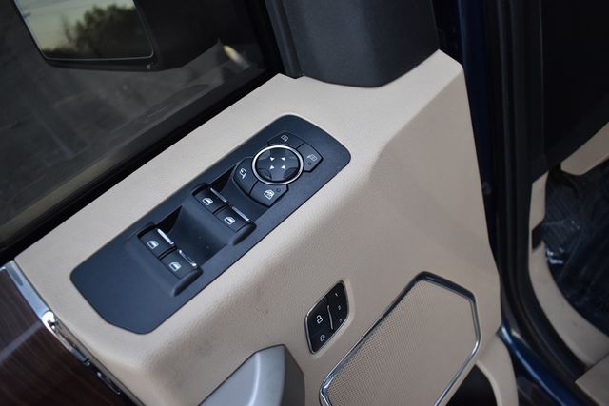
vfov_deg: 48.0
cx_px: 304
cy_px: 203
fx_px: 457
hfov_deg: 67.4
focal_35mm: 27
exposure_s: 1/125
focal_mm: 18
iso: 800
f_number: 3.5
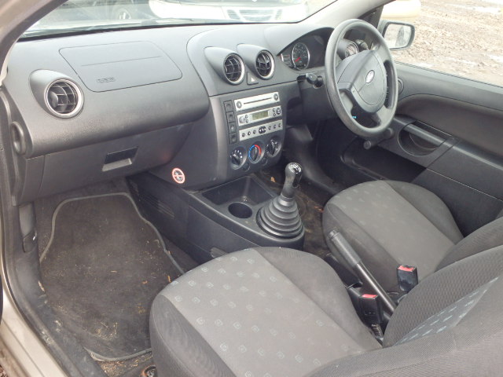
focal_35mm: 34
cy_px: 188
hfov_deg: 54.0
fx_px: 494
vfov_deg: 41.8
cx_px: 252
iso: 200
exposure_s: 1/60
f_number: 4.4
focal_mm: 6.1
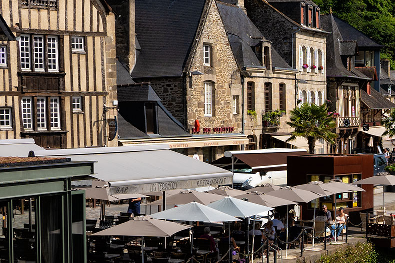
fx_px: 1137
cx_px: 527
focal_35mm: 104
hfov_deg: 18.2
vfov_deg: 13.2
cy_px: 163
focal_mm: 25.3
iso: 100
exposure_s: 1/800
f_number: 5.6
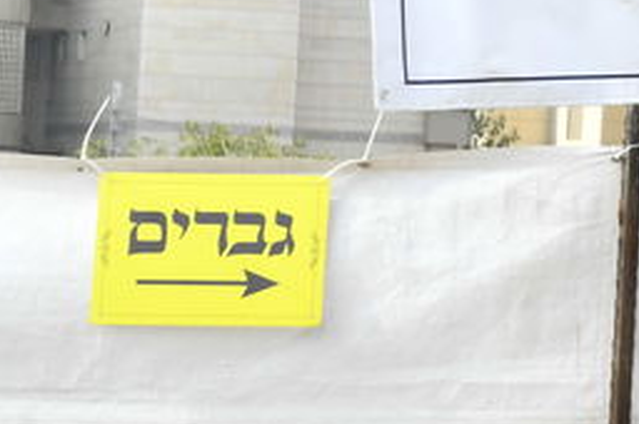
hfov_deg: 3.2
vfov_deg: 2.2
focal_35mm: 635
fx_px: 11257
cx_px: 1645
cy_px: -153
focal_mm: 116
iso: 320
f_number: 11
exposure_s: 1/250
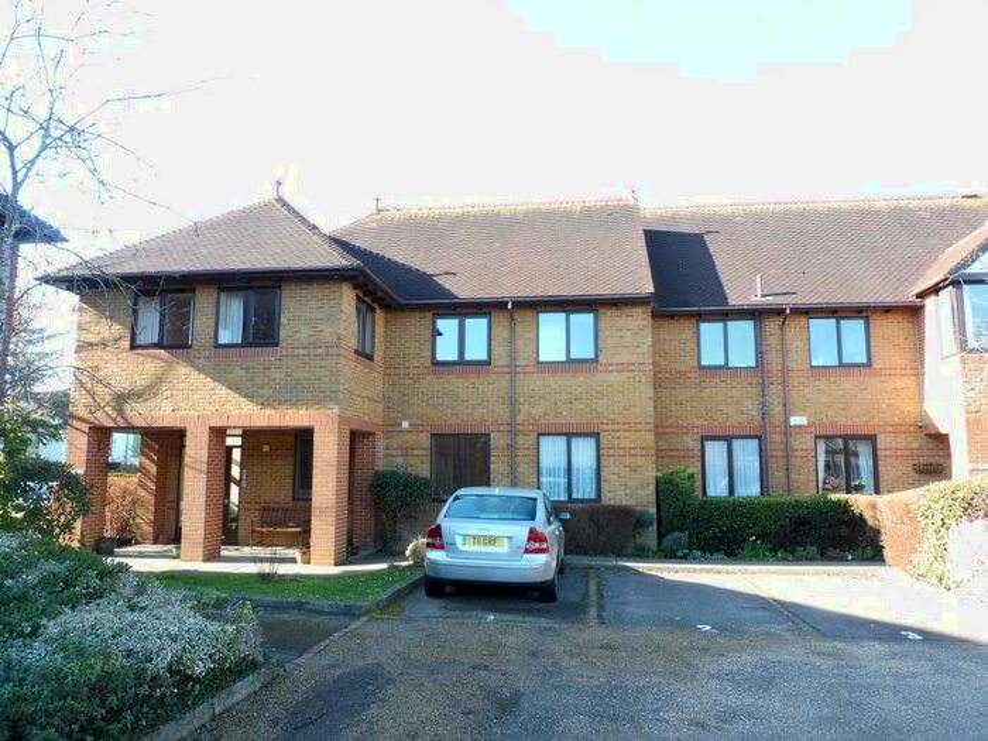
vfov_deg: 56.8
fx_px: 685
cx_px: 494
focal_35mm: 24
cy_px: 370
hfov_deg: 71.6
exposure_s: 1/125
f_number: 4
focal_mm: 4.3
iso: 200
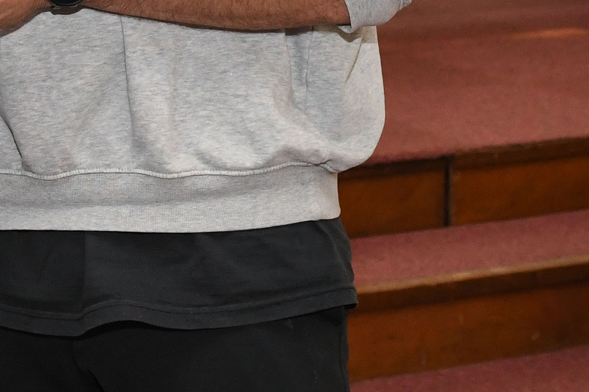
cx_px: -124
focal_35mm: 149
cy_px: -240
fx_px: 2437
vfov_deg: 8.9
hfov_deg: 13.4
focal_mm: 28
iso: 1600
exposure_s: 1/250
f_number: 4
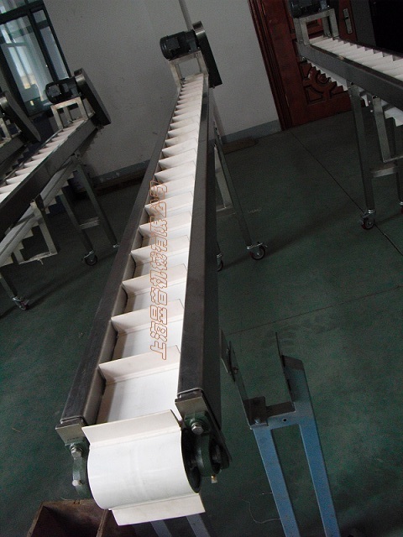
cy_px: 268
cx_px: 202
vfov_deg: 51.4
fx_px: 559
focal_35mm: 36
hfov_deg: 39.7
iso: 400
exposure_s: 1/80
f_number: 3.1
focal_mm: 6.3
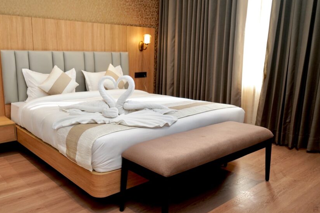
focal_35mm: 31
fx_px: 276
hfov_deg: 59.7
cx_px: 124
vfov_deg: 42.3
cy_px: 112
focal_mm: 25
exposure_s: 1/160
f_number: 5
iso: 1600
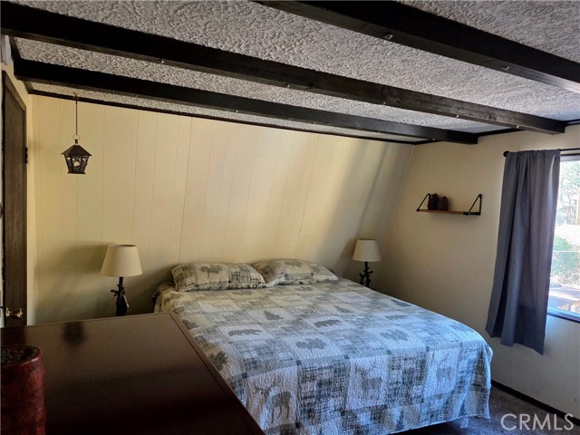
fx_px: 385
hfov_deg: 73.9
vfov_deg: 58.9
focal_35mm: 23
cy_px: 218
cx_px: 290
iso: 400
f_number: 1.8
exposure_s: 1/120
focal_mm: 5.4
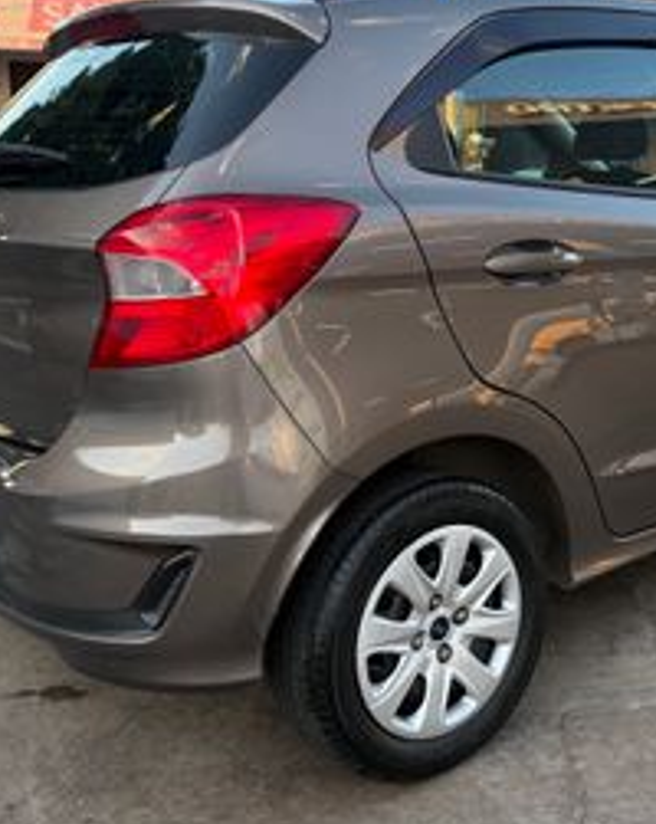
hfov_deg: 32.9
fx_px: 1070
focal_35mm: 44
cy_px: 374
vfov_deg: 42.0
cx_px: 544
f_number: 1.78
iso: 125
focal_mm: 6.76
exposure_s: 1/228
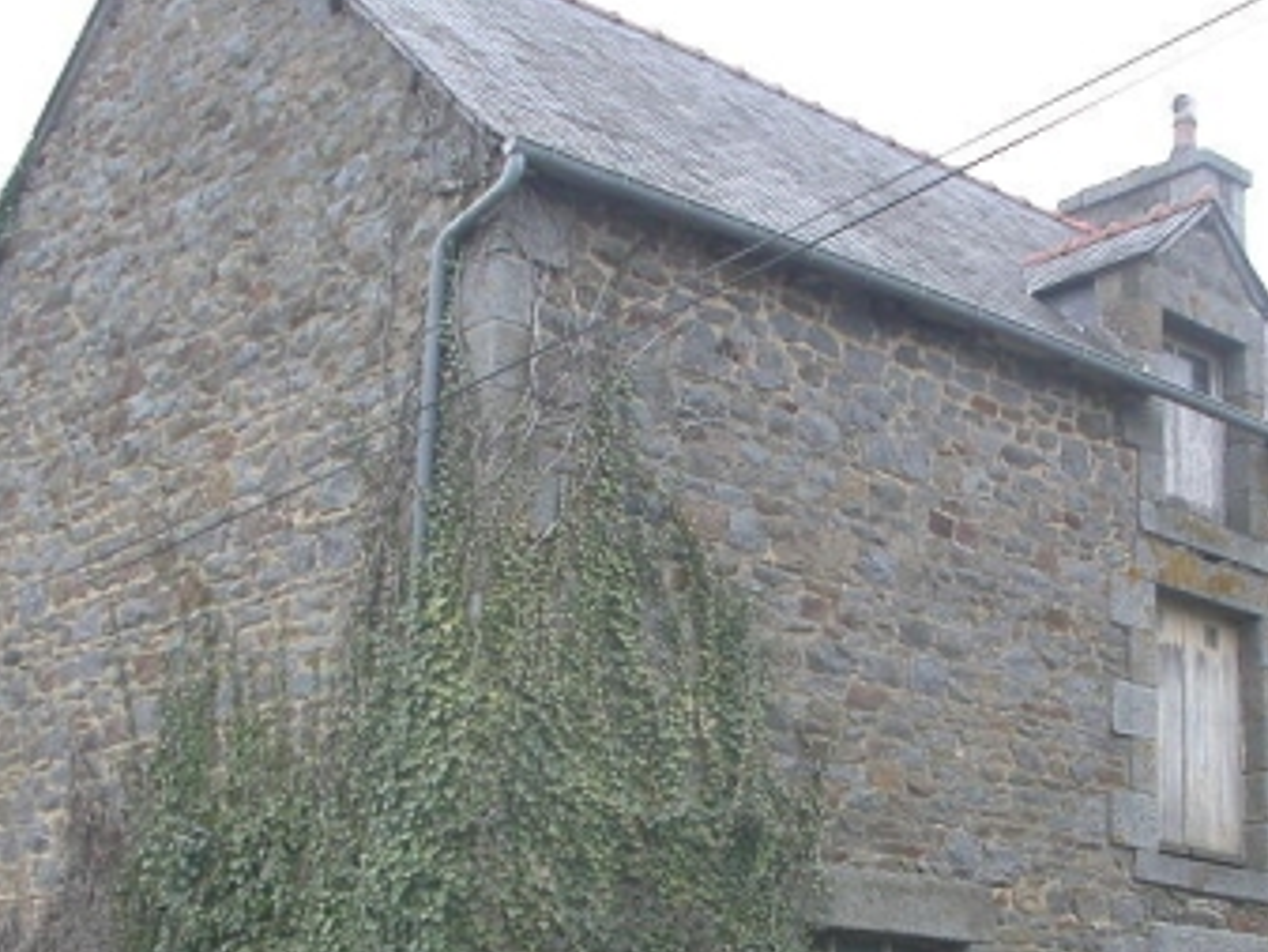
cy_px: 704
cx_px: 820
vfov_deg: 16.2
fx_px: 3335
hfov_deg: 21.5
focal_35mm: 91
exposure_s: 1/65.3
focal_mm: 9.5
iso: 100
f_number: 4
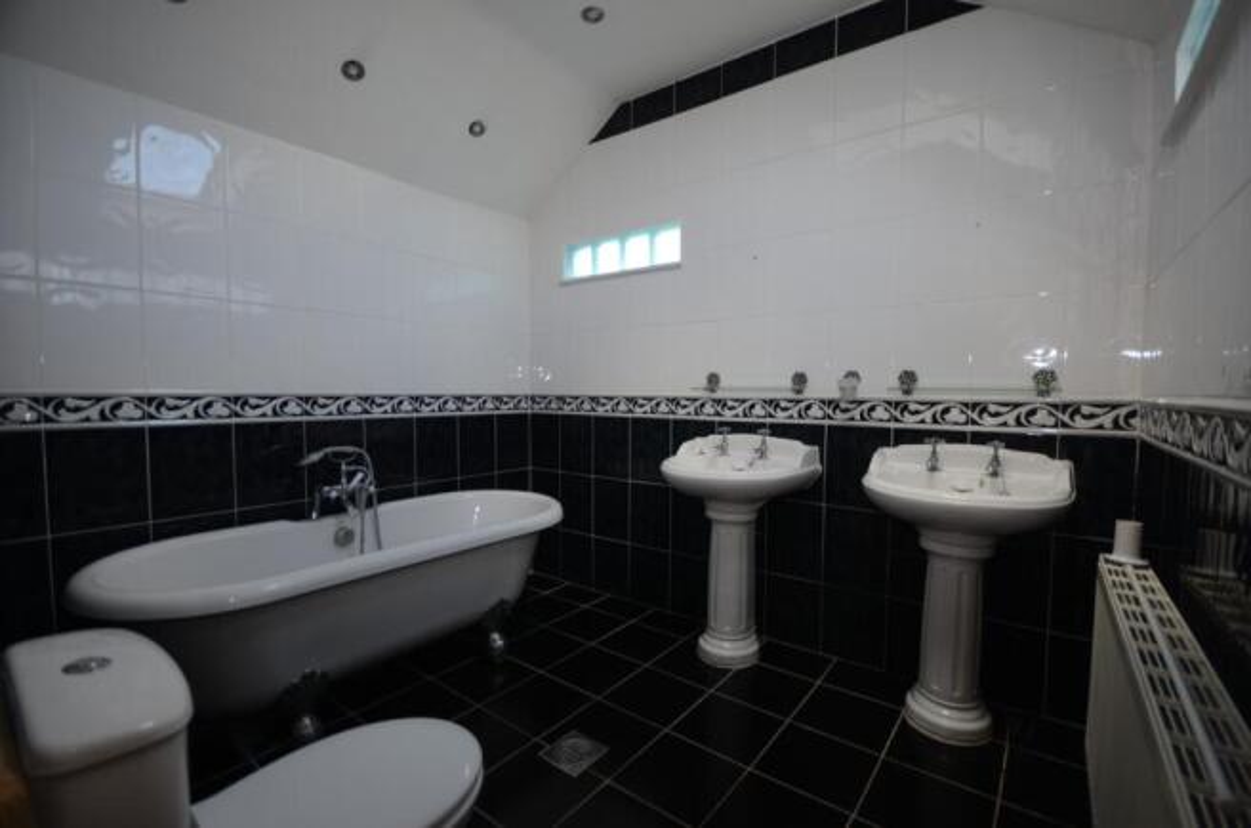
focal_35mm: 15
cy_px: 414
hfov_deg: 100.5
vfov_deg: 77.0
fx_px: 520
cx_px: 626
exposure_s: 1/30
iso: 100
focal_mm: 10
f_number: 4
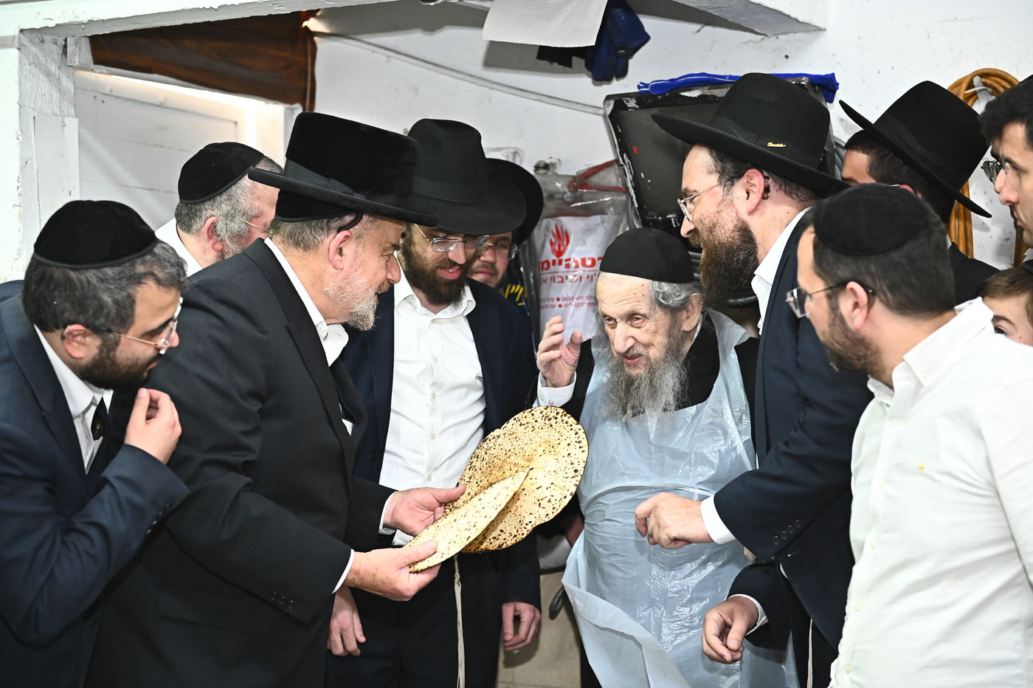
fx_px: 1778
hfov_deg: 32.4
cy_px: 344
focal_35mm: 62
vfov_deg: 21.9
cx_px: 516
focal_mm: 62
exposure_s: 1/200
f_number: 3.2
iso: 2500
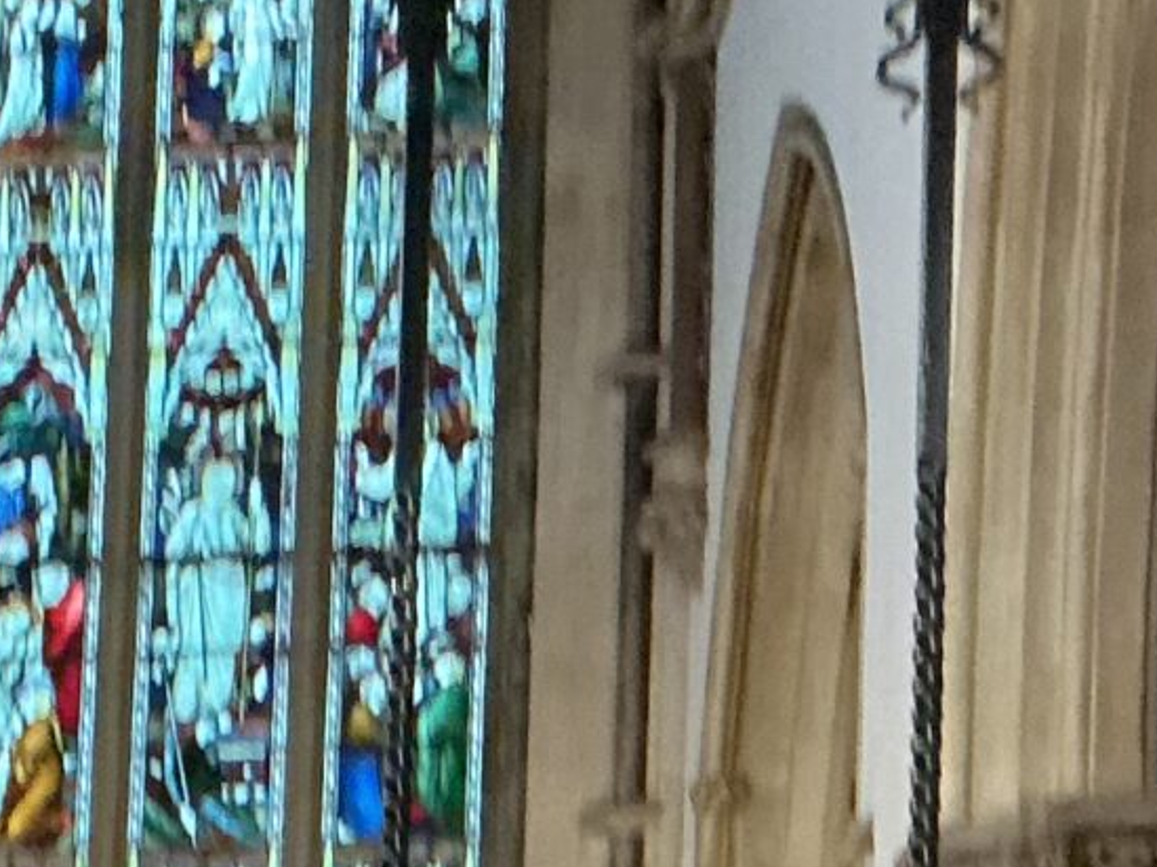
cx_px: -1134
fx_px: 4510
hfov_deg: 12.8
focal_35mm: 135
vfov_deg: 10.0
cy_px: 1881
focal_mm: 3
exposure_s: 1/30
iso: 320
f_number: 1.8
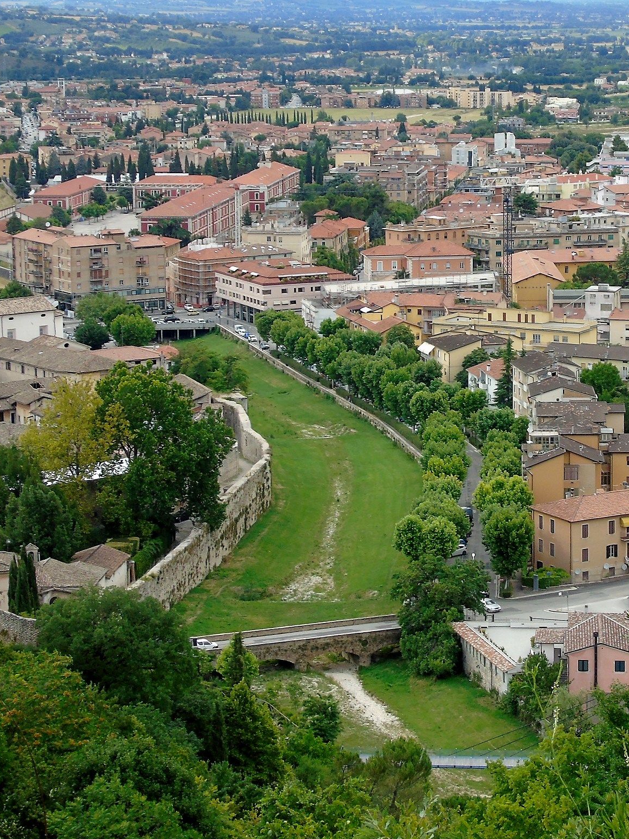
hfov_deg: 15.3
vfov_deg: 20.4
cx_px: 495
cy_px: 365
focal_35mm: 96
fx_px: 2325
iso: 80
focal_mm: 11
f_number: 4.5
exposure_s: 1/100
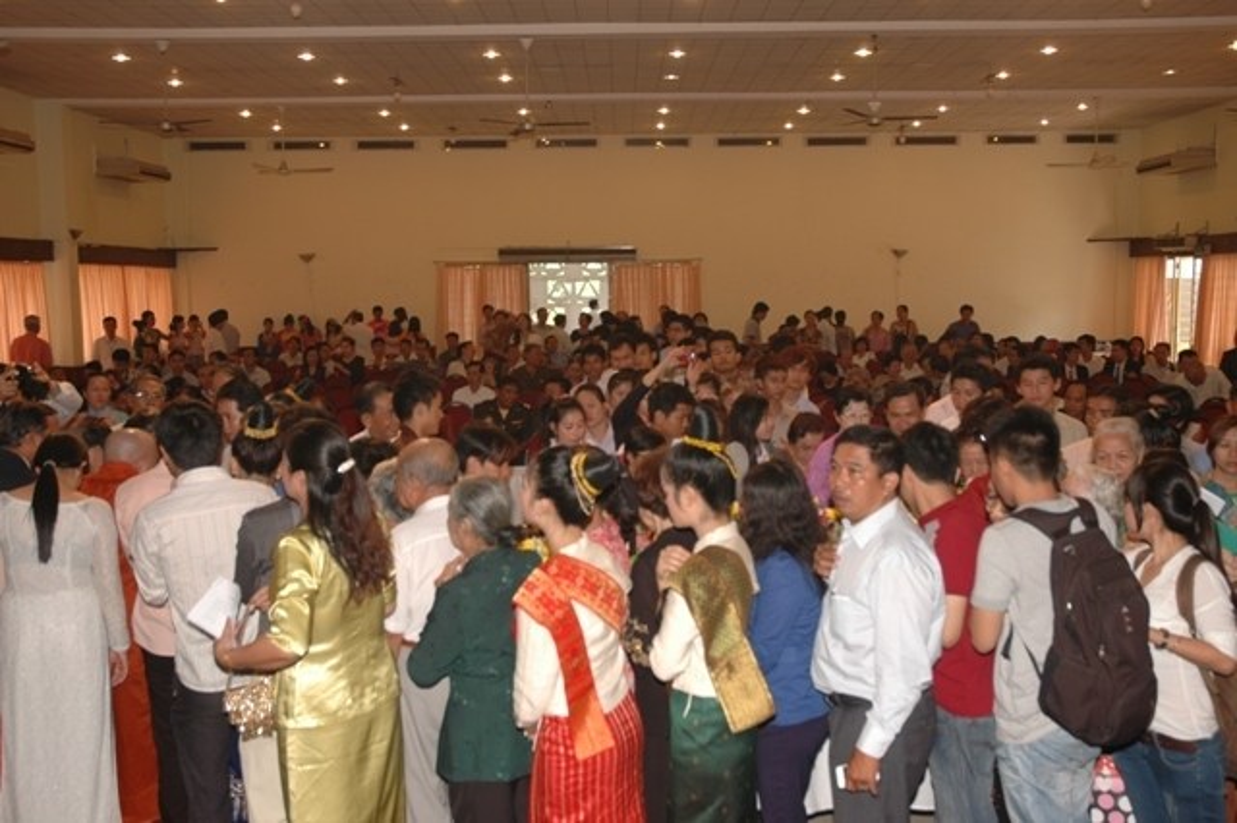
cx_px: 618
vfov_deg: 35.5
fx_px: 1288
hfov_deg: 51.3
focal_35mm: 38
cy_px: 412
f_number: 4
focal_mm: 25
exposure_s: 1/60
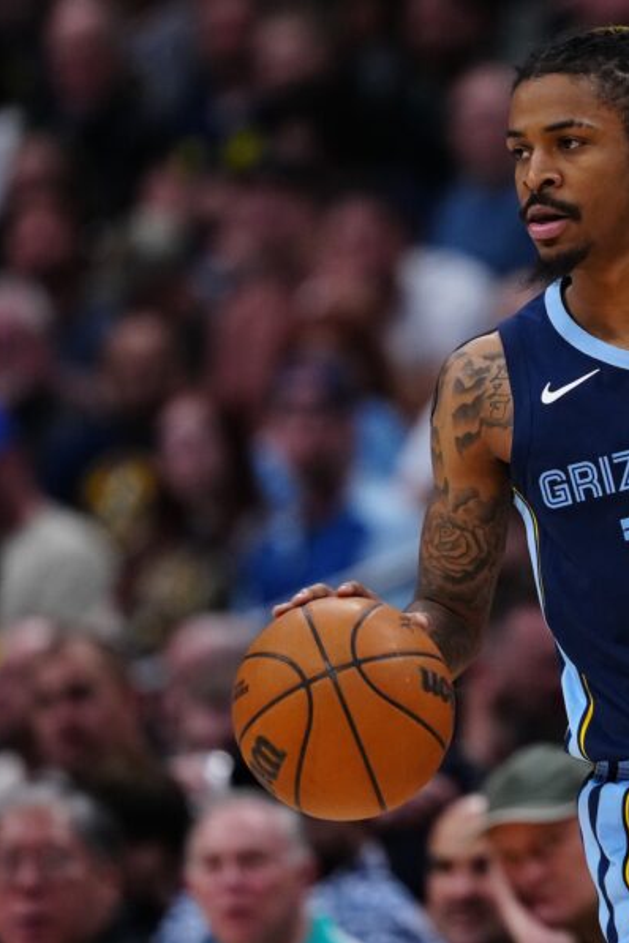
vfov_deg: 3.0
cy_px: 471
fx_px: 17768
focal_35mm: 678
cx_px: 620
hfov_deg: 2.0
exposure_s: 1/2000
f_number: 2.8
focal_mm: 300
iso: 4000
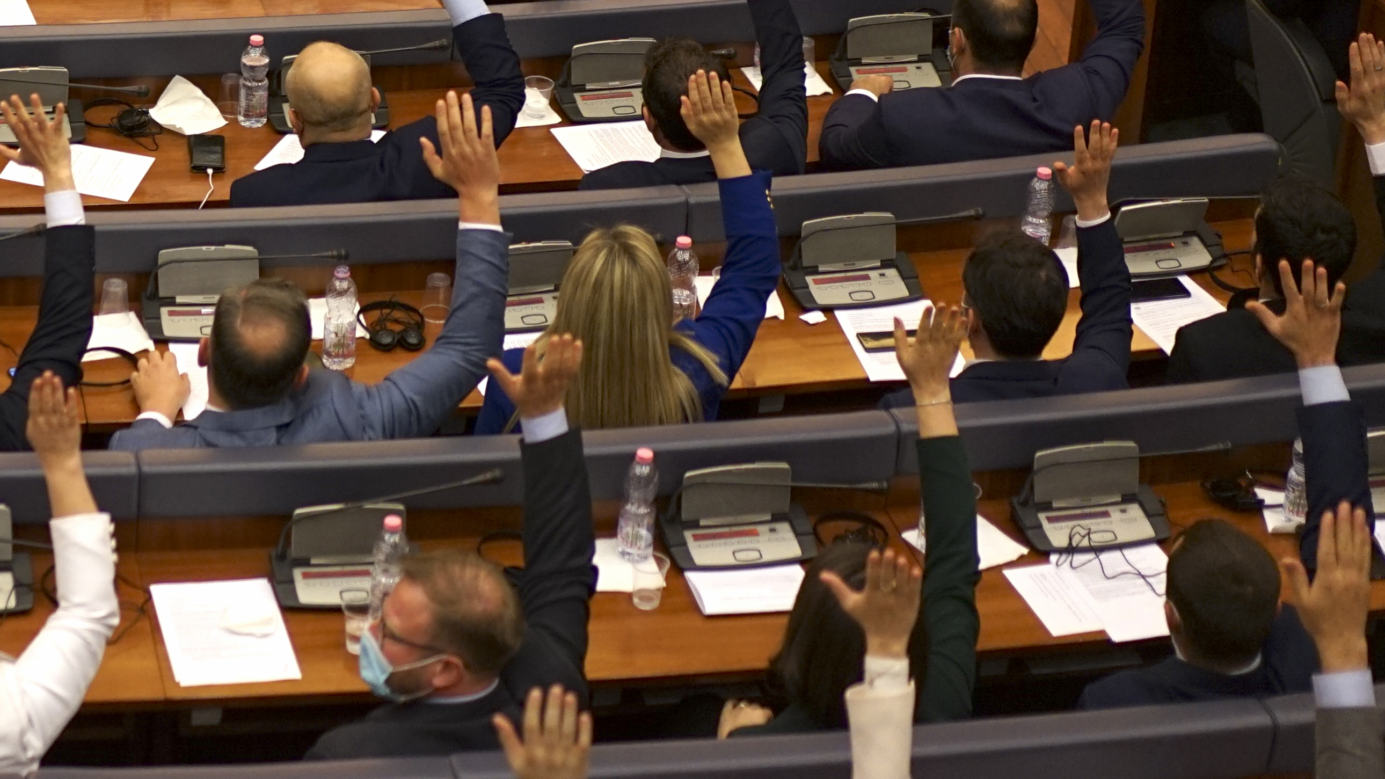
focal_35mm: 134
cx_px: 11
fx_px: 4921
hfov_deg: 15.7
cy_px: -244
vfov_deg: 8.9
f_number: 1.8
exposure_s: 1/160
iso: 800
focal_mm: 55
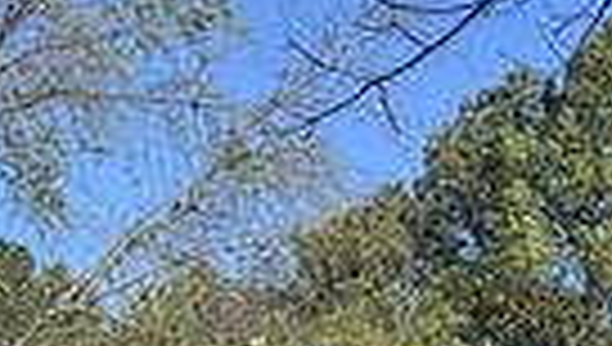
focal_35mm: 104
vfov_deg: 10.6
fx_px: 1690
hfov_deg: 19.9
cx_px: 4
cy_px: 717
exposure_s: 1/1721
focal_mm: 5.96
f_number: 1.6
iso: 50
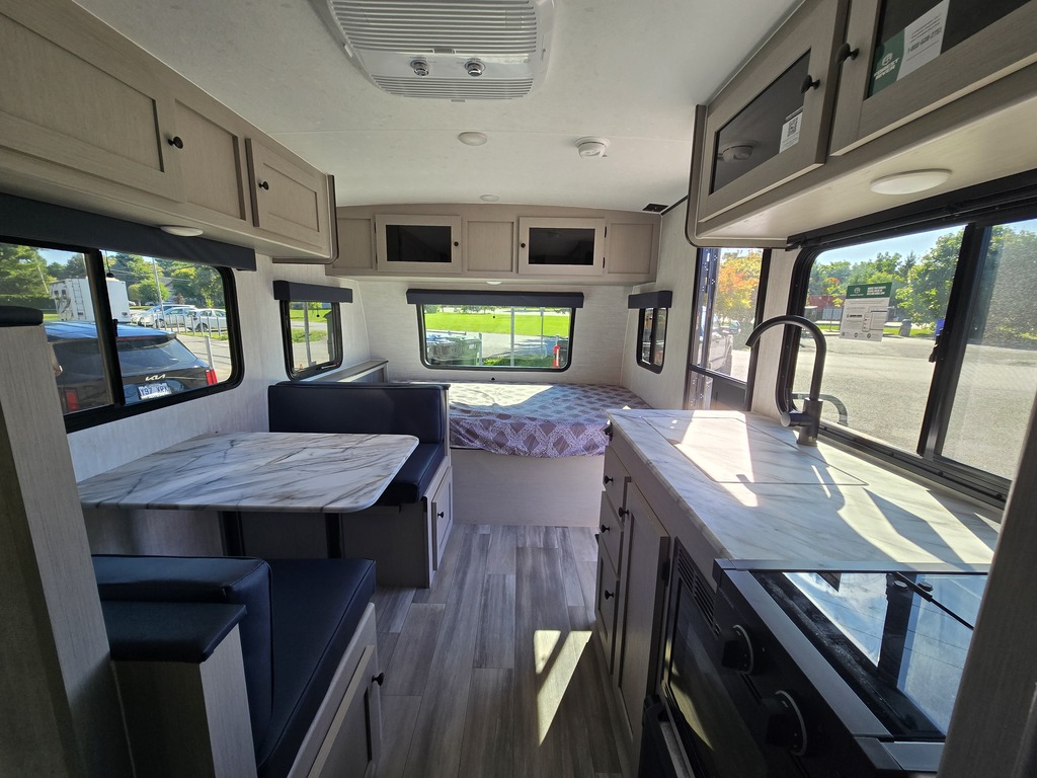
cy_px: 389
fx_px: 389
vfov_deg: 89.9
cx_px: 518
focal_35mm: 13
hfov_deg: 106.2
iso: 50
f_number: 2.2
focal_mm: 2.2
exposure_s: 1/120
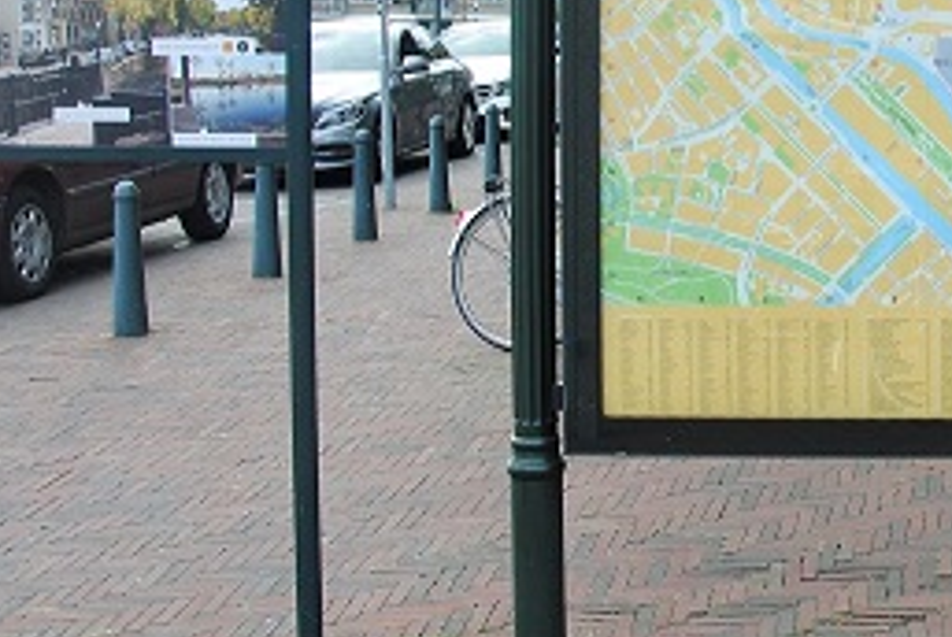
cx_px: 948
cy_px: 94
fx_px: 1668
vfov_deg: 21.3
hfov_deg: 29.7
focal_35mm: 63
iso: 140
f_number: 5.6
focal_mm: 18
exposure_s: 1/125
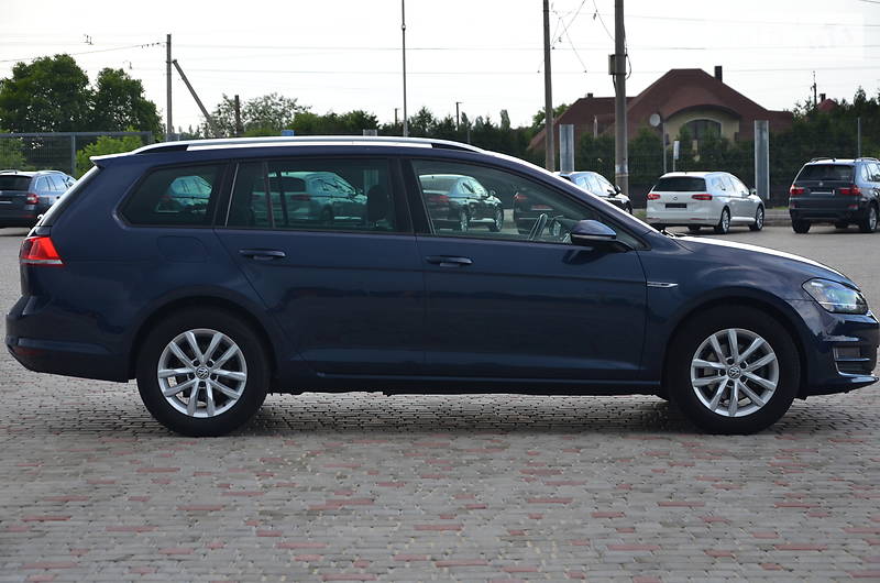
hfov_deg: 26.0
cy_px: 292
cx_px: 440
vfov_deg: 17.4
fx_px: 1903
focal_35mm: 78
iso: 400
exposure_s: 1/125
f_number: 5.6
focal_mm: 52
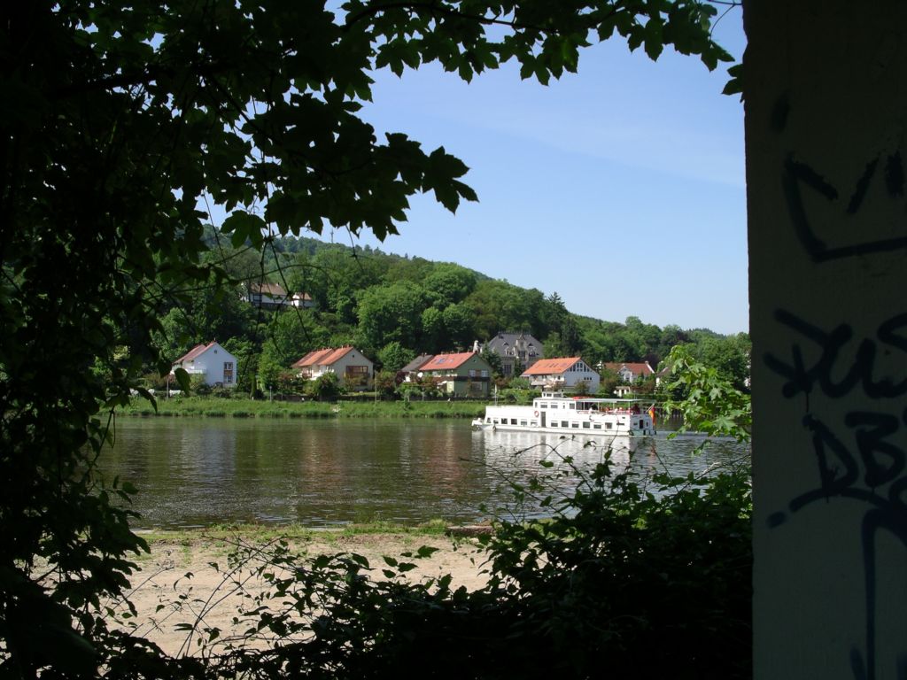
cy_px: 340
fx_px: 969
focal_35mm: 37
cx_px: 454
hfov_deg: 50.1
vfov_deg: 38.7
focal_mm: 7.8
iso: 64
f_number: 5
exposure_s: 1/400
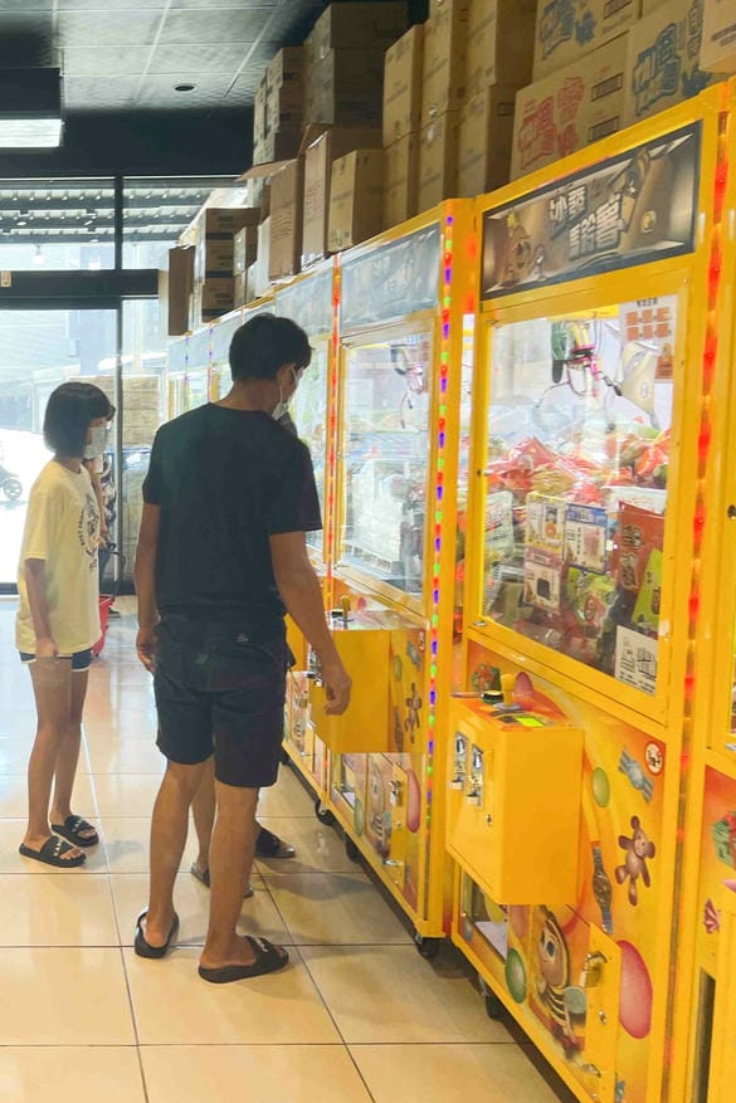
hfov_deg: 33.6
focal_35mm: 37
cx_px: 40
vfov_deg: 51.9
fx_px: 1134
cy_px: 553
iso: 50
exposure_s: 1/120
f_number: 1.5
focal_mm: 5.7
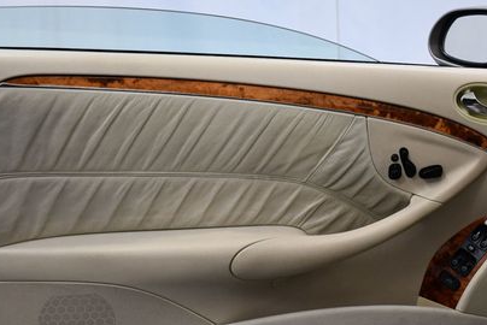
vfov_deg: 23.7
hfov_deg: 35.0
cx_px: 277
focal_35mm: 57
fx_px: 772
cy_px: 219
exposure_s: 1/160
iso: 800
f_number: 3.5
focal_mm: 18
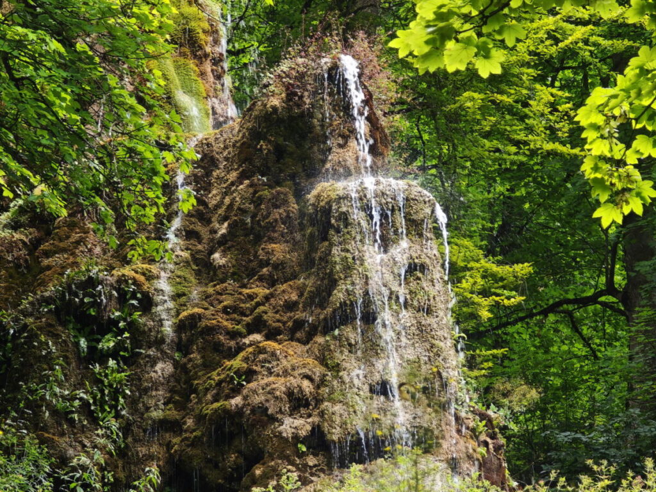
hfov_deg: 8.2
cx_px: 328
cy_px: 246
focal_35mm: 240
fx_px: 4548
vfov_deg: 6.2
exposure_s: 1/100
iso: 214
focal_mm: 19.4
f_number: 2.5
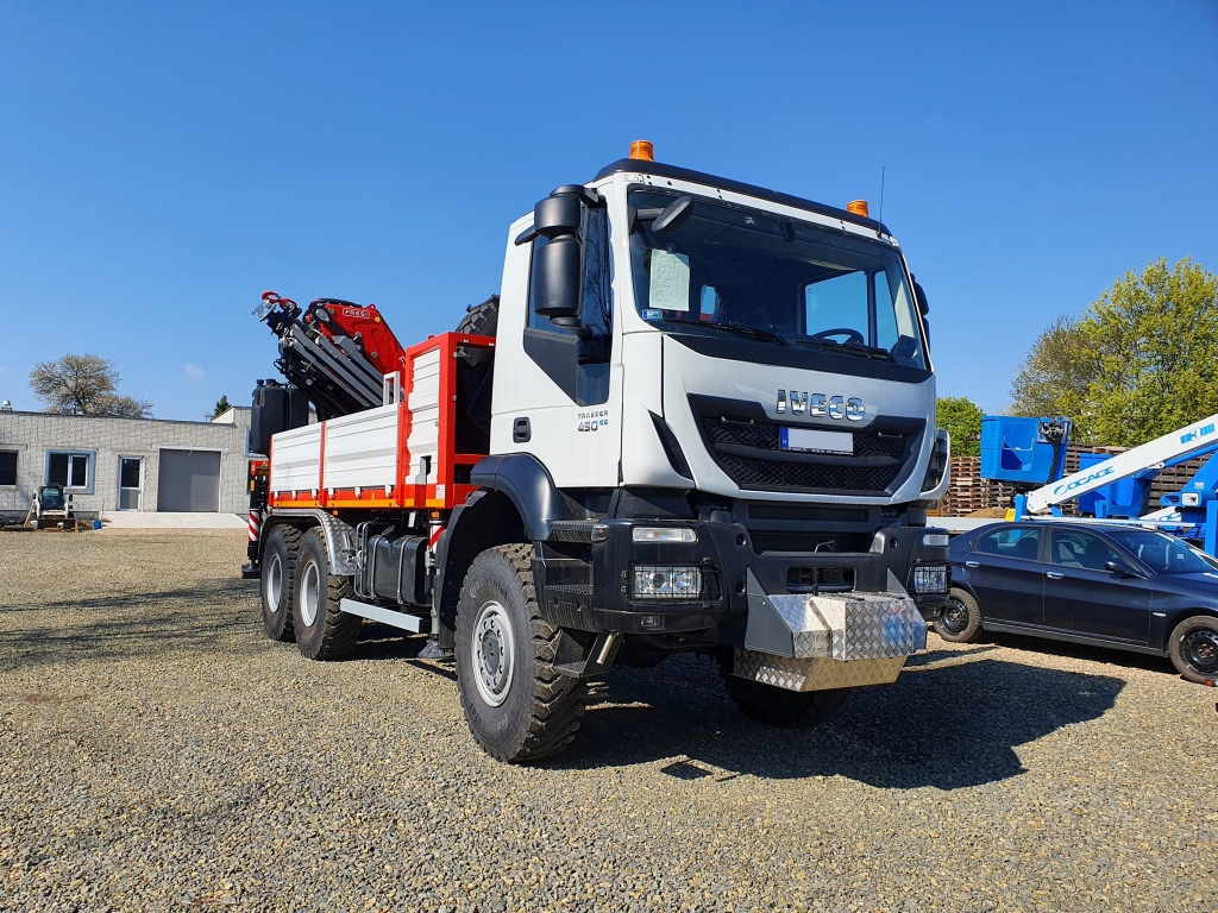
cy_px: 456
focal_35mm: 26
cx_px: 609
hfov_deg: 67.3
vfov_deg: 53.1
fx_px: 915
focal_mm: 4.32
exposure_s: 1/1816
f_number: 2.4
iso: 50
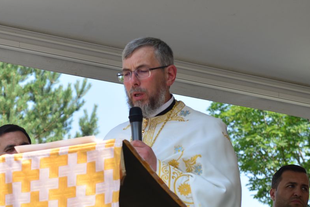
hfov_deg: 12.1
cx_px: 108
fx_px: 1463
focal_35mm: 170
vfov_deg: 8.1
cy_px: 145
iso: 100
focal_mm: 70
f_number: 4.5
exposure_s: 1/200
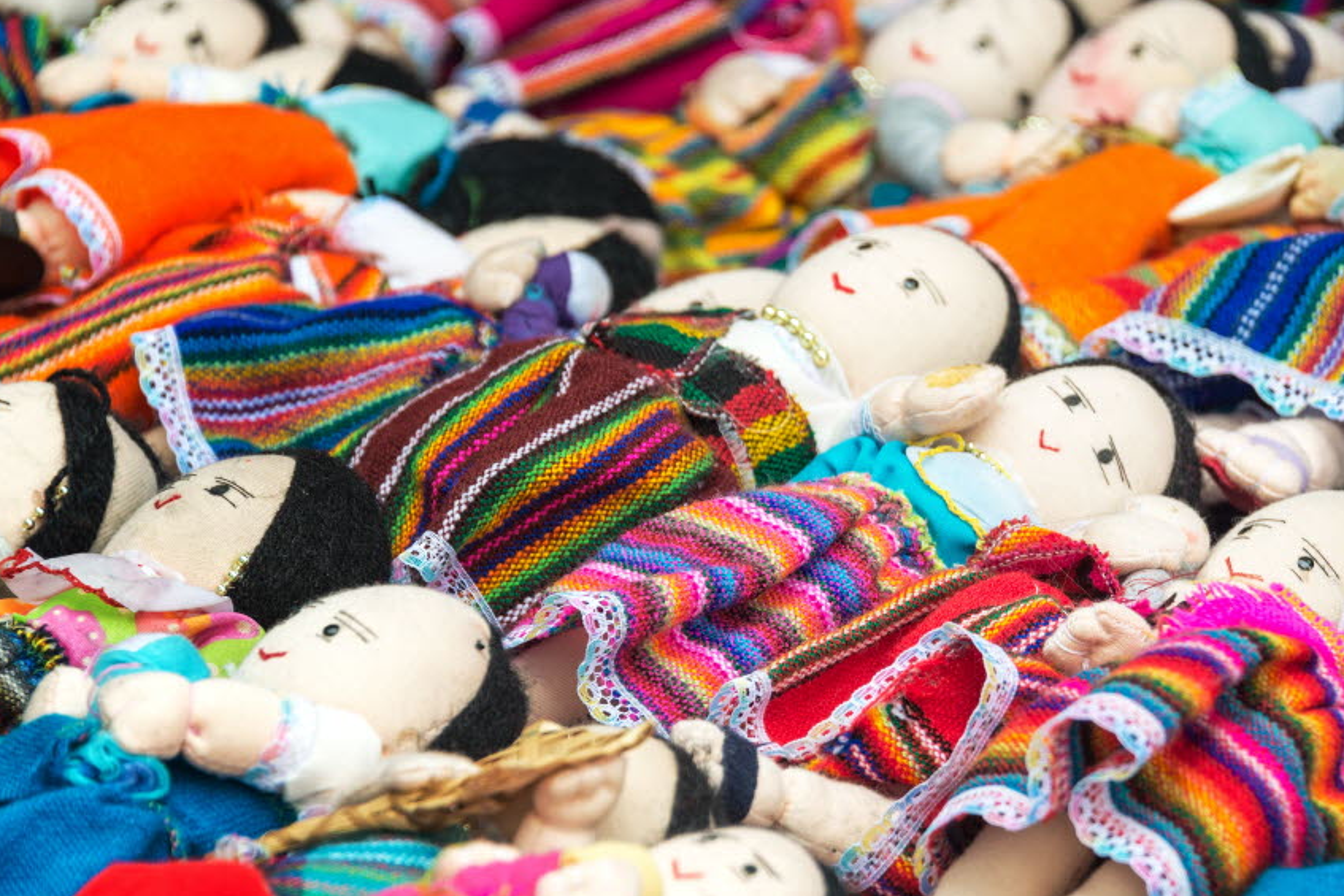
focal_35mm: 255
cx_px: 735
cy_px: 549
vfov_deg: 5.4
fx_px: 9521
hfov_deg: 8.1
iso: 400
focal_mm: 180
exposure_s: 1/200
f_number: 5.6
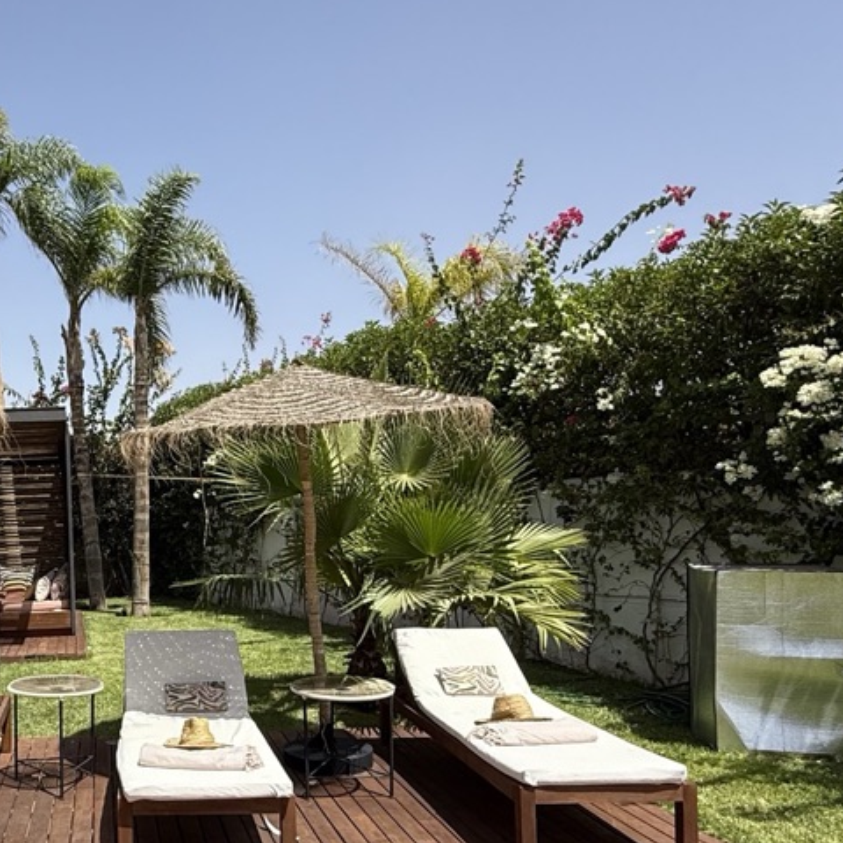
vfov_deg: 49.2
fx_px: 909
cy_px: 537
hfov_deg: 45.8
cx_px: 111
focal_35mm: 33
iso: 50
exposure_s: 1/2320
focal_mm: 2.22
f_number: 2.2
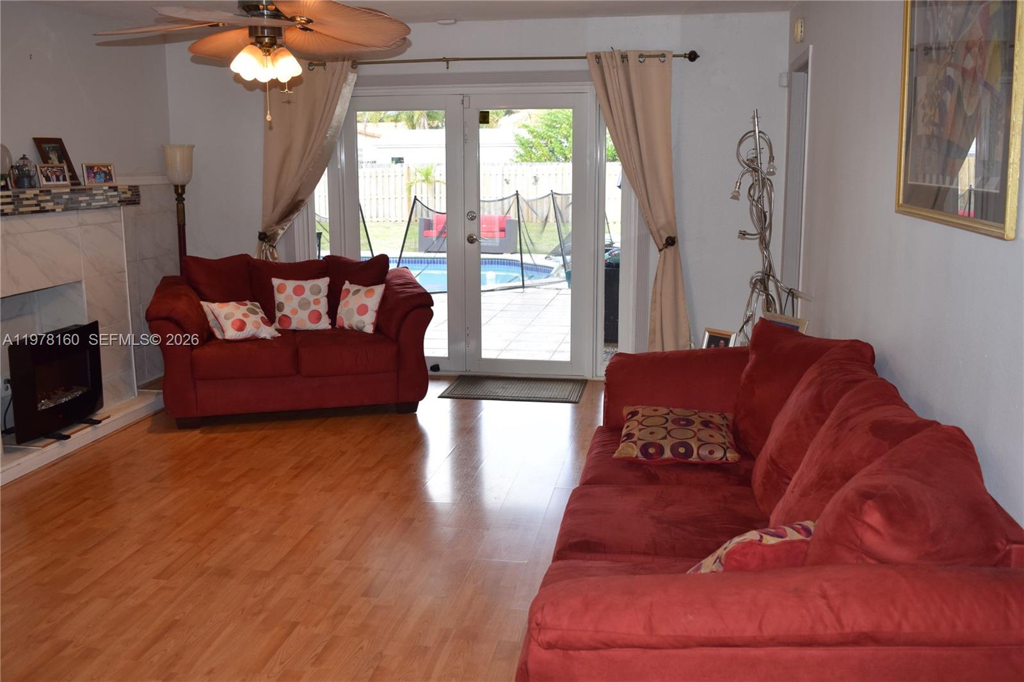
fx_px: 938
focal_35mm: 33
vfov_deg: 40.0
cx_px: 512
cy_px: 341
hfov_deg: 57.2
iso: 560
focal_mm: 22
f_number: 5.6
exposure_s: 1/125
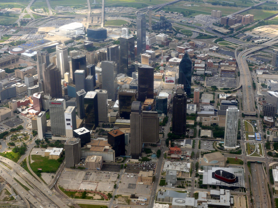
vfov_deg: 29.1
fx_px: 402
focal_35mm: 50
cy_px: 104
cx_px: 139
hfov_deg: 38.2
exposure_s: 1/800
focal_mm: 25
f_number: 4
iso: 200
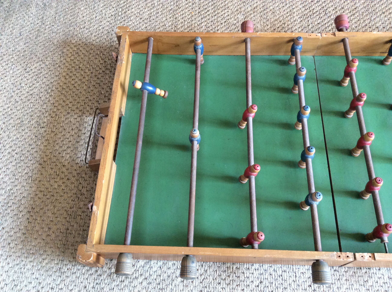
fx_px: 362
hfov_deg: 56.9
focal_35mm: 32
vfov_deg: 44.1
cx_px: 196
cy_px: 146
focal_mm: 3.3
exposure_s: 1/25
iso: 100
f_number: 2.4
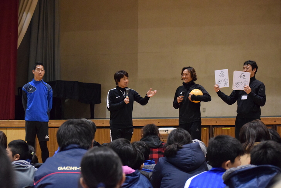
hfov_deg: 24.6
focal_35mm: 82
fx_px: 644
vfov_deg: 16.6
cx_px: 140
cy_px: 94
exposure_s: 1/60
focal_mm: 55
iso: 5600
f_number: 4
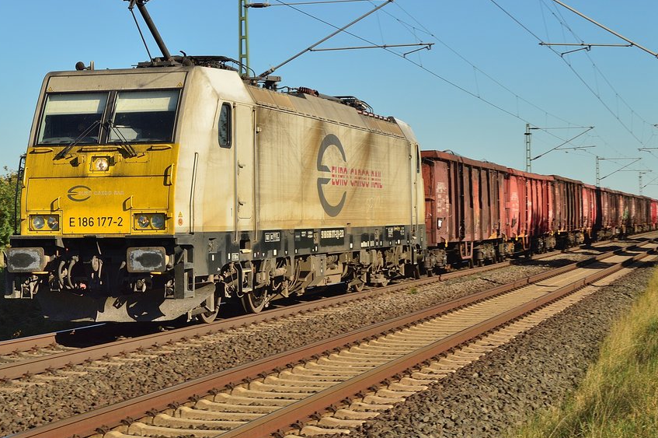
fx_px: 1552
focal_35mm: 85
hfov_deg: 23.8
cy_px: 196
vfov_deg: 16.0
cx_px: 231
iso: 200
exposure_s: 1/500
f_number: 10
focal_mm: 40
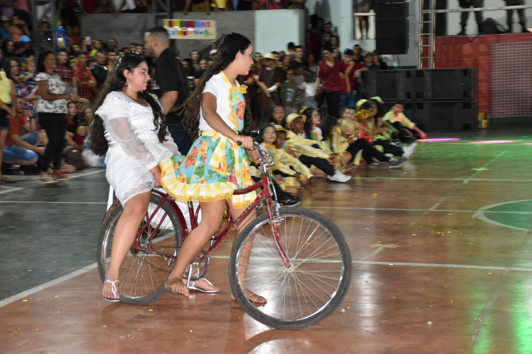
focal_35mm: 78
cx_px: 266
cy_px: 177
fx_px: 1153
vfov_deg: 17.5
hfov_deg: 26.0
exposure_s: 1/100
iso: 3200
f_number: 4.8
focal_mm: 52
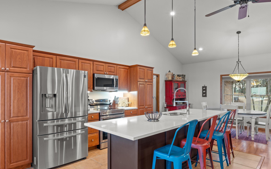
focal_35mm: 21
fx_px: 155
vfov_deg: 57.2
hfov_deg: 82.3
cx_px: 131
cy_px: 91
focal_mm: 13.3
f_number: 9
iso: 200
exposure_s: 1.3
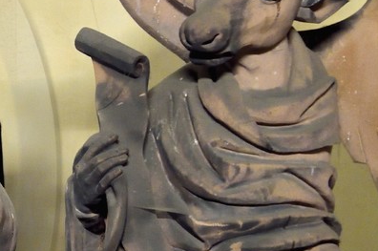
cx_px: -337
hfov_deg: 16.8
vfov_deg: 14.0
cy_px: 175
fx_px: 1017
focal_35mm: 97
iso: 1600
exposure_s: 1/13
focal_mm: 24
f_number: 7.1
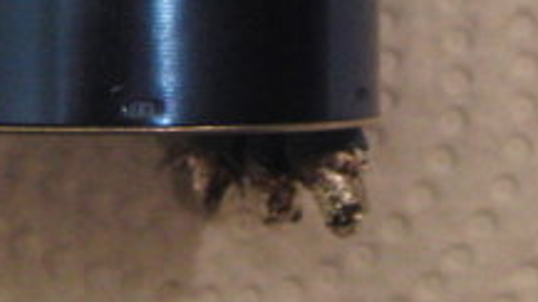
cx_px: 203
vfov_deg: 4.1
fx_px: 4179
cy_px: -334
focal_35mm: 293
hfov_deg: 7.4
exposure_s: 1/20
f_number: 3.6
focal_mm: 13
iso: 400
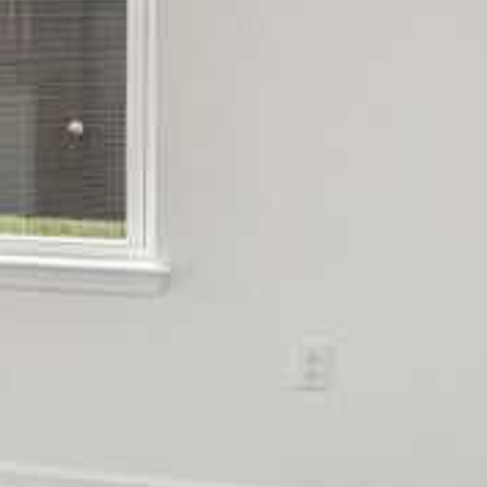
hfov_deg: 21.4
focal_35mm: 69
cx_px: -226
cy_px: 17
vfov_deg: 24.1
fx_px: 1098
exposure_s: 1/80
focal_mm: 15
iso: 100
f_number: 11
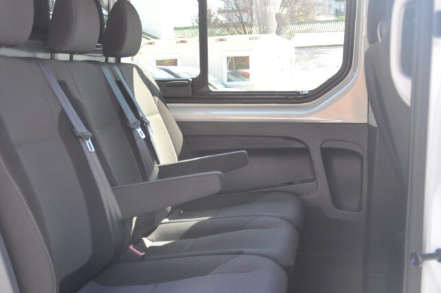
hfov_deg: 33.3
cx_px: 153
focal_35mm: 60
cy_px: 161
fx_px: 731
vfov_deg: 22.6
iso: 400
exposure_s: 1/100
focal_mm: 25
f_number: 5
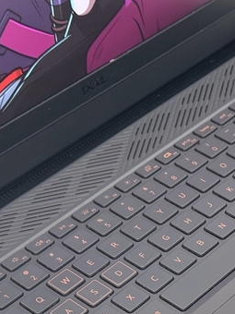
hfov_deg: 12.9
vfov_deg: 17.2
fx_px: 1023
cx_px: 250
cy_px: 261
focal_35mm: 113
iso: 80
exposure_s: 1/121
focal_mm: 6.76
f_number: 1.78
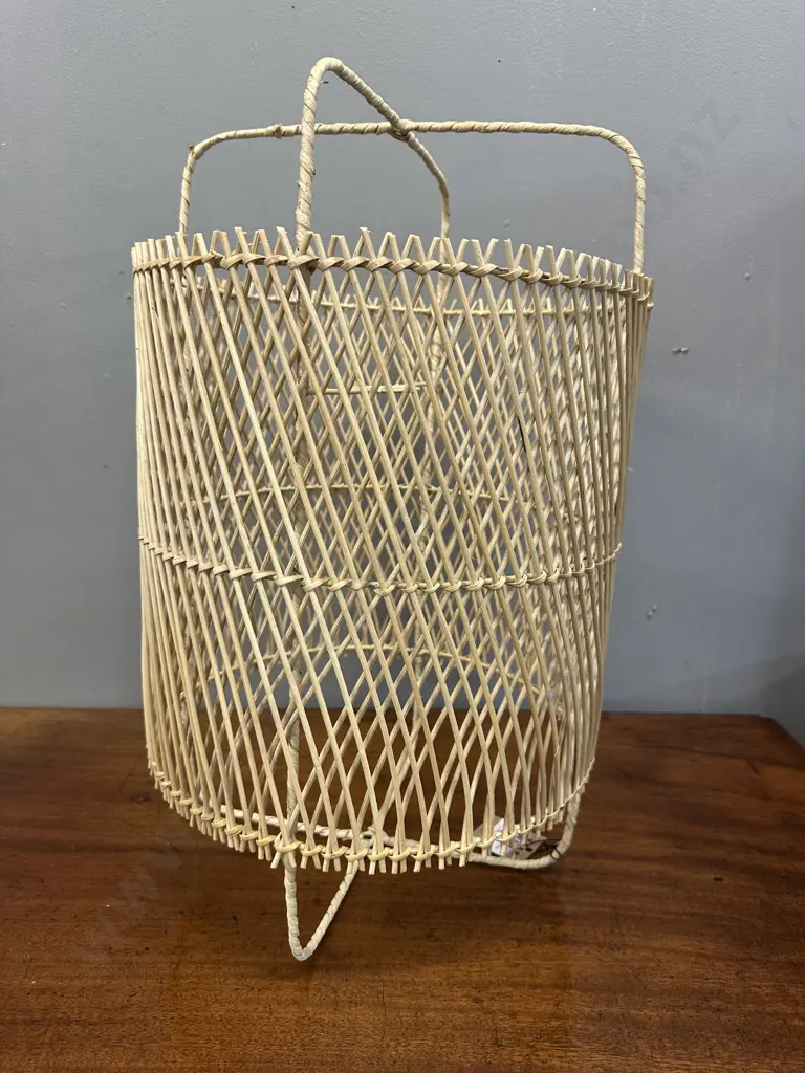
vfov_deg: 71.6
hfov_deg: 56.8
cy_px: 536
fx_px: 744
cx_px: 402
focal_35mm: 24
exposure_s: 1/50
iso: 125
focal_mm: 6.86
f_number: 1.78
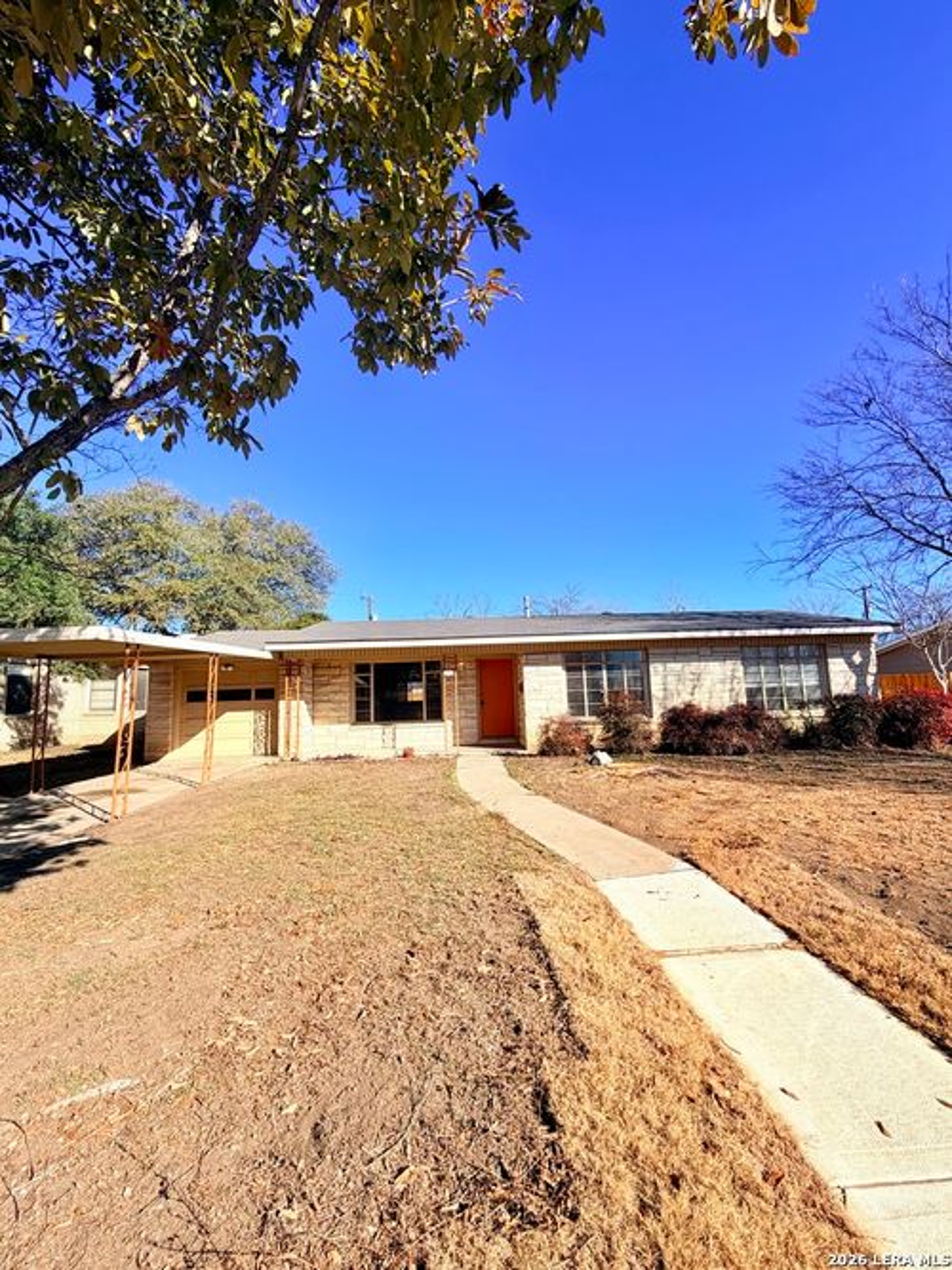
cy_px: 635
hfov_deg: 85.7
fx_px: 514
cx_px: 476
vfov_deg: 102.1
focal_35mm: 14
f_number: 2.2
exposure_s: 1/770
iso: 25
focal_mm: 2.22
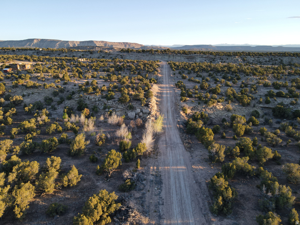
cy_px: 112
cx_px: 150
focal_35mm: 24
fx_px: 208
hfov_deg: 71.6
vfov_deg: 56.8
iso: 100
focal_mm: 4.5
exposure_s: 1/100
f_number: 2.8
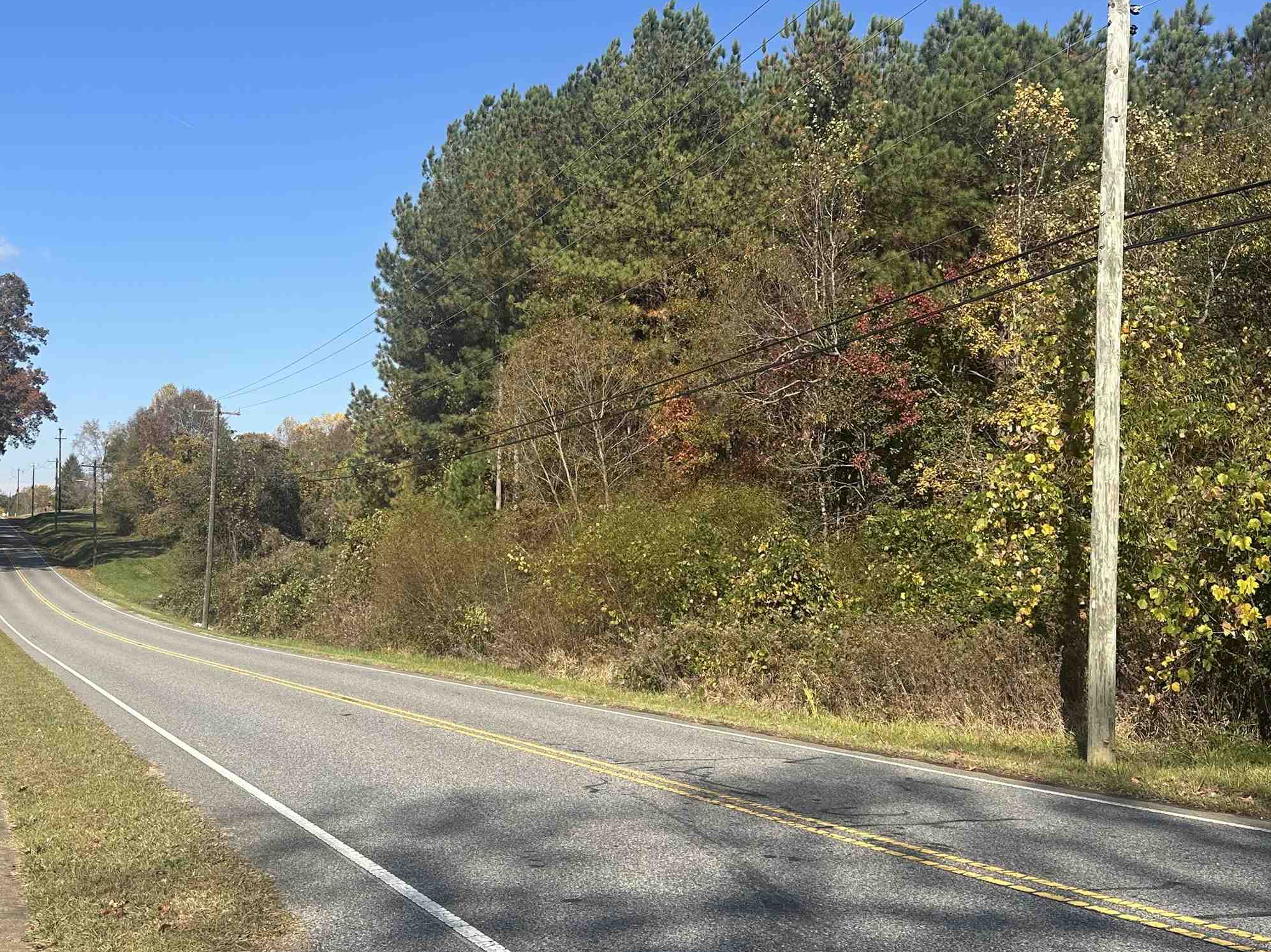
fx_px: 1358
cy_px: 501
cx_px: 525
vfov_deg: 38.6
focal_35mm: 37
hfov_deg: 49.9
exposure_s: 1/3472
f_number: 1.78
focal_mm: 6.86
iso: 80
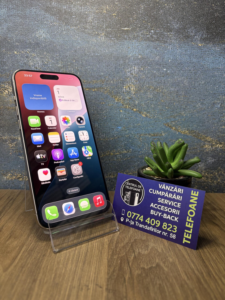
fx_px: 225
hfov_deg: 53.1
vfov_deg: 67.3
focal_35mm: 26
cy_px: 150
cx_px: 112
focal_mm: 5.96
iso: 125
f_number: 1.6
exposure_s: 1/60
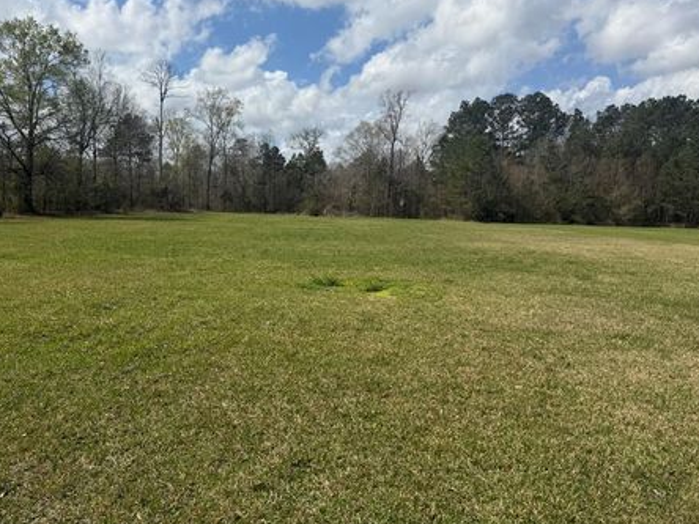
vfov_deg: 51.4
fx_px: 545
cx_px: 335
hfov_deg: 65.3
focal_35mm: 27
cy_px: 265
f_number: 1.78
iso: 80
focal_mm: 6.76
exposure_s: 1/9091
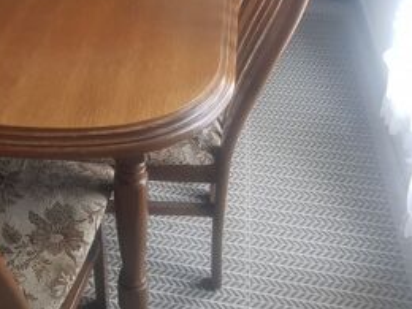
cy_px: 65
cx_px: 38
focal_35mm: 48
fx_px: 571
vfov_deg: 29.6
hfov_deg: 37.0
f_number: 1.7
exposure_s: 1/10
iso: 250
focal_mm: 4.3
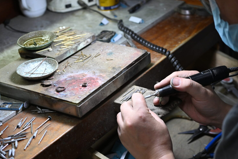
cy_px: 78
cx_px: 115
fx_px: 344
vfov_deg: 26.0
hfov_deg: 38.2
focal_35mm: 52
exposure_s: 1/125
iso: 400
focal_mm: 50
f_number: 3
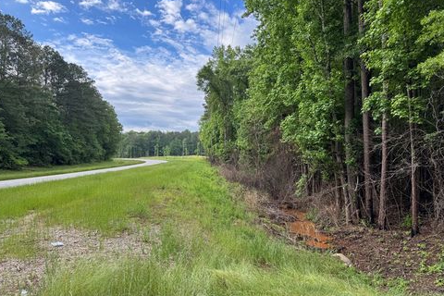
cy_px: 145
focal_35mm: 26
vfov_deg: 49.6
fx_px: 321
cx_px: 220
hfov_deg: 69.4
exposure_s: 1/747
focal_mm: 6.76
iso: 80
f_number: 1.78
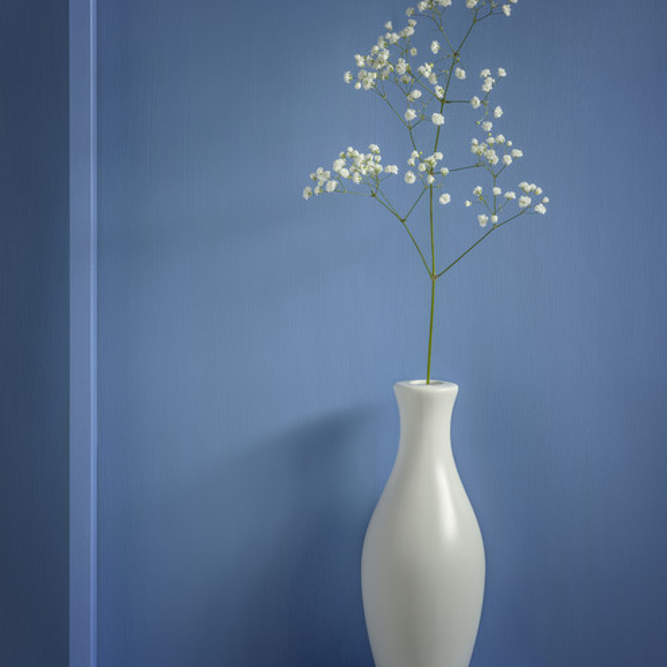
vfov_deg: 15.0
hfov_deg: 15.0
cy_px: 303
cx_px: 336
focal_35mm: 116
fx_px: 2529
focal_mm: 60
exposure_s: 1/1.67
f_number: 11
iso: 200
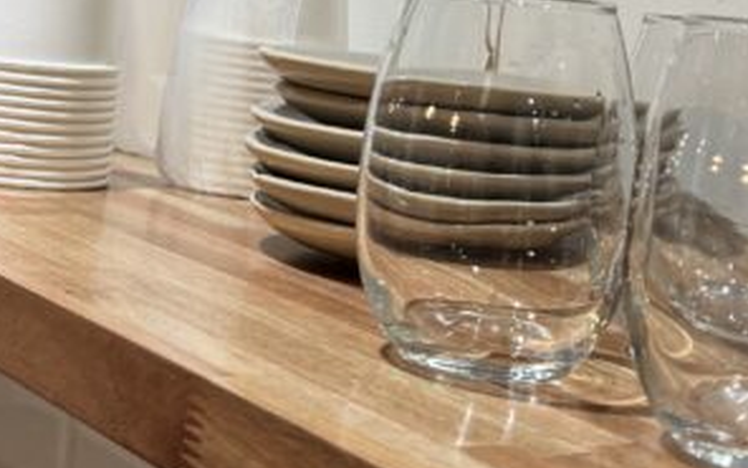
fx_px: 1794
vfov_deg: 13.9
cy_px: -248
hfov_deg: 23.5
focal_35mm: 88
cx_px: 349
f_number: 1.78
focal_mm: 6.76
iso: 160
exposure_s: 1/100
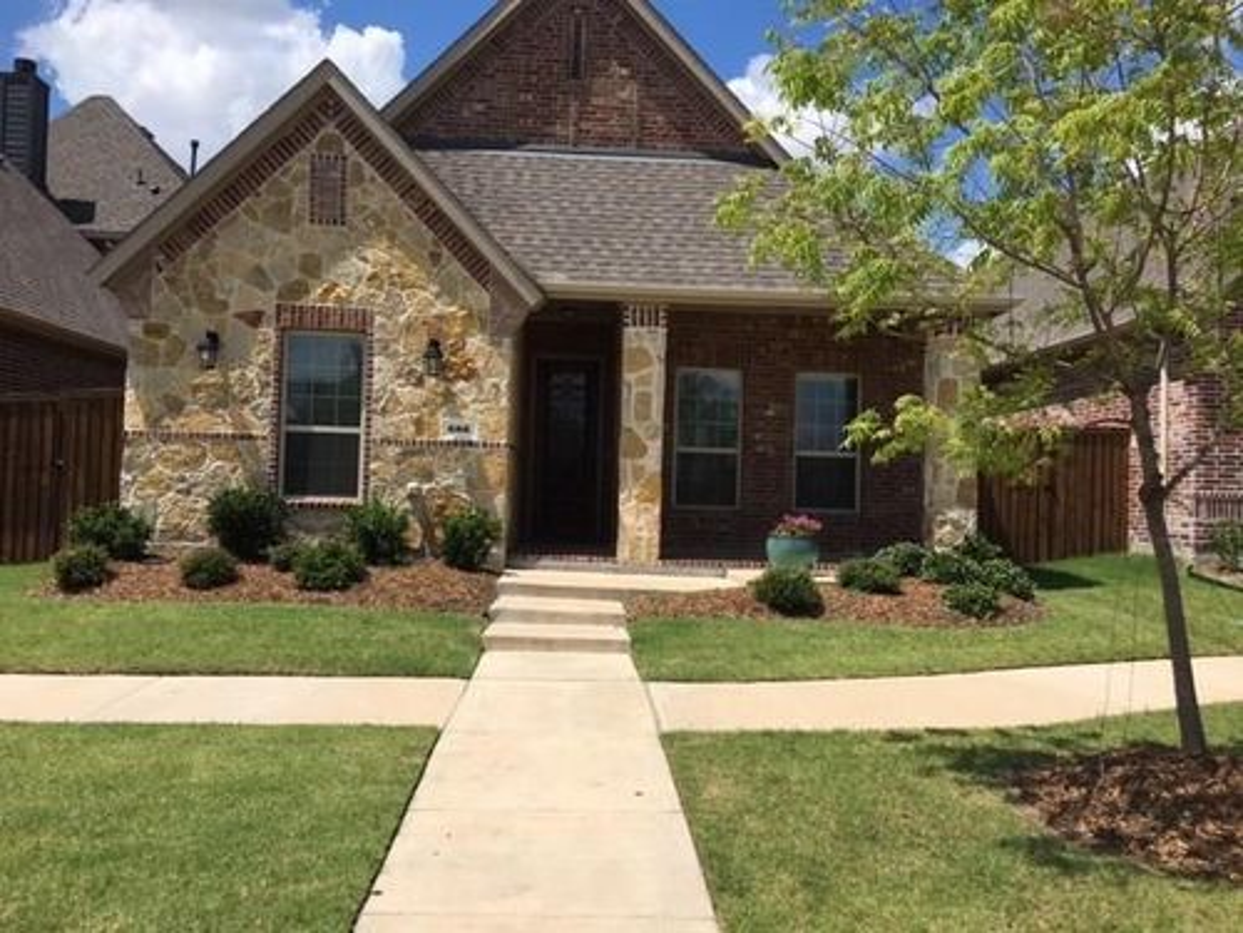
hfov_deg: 61.7
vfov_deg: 48.2
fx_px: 1041
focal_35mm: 29
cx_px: 622
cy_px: 466
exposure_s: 1/2564
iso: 25
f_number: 2.2
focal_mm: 4.15
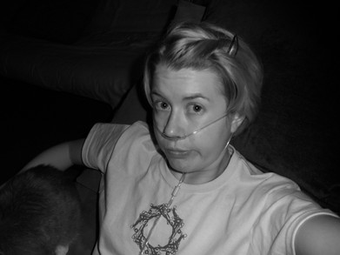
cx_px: 170
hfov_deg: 61.7
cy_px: 128
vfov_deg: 48.2
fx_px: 285
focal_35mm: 29
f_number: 3.4
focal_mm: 5.2
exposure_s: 1/30
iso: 100
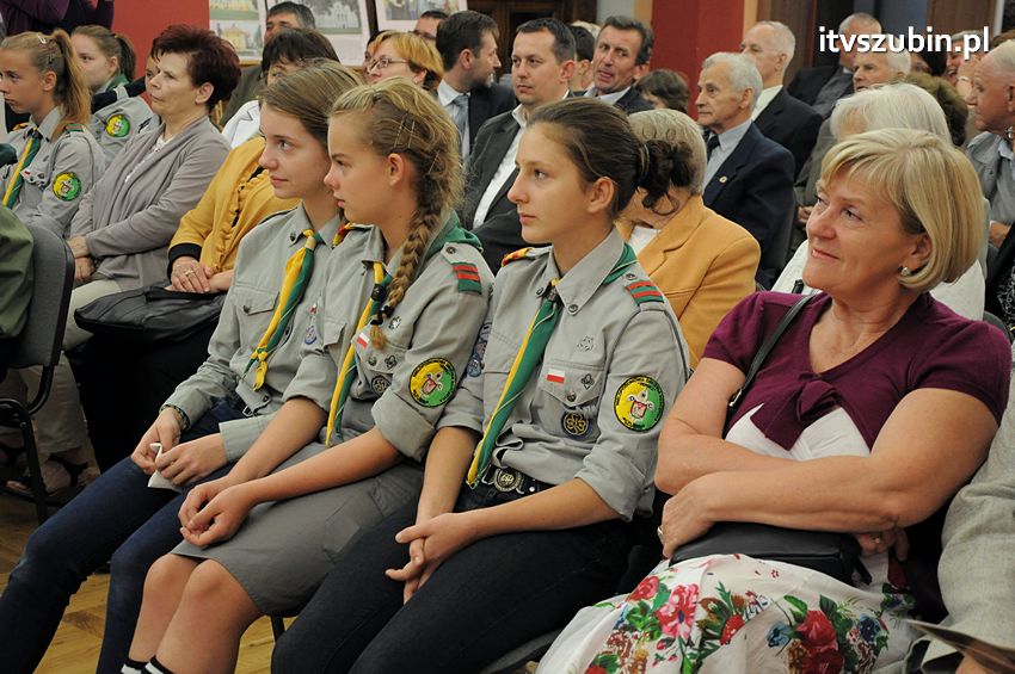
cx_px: 508
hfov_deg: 31.9
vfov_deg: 21.5
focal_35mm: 63
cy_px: 337
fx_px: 1775
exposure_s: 1/80
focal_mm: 42
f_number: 4.8
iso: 1600
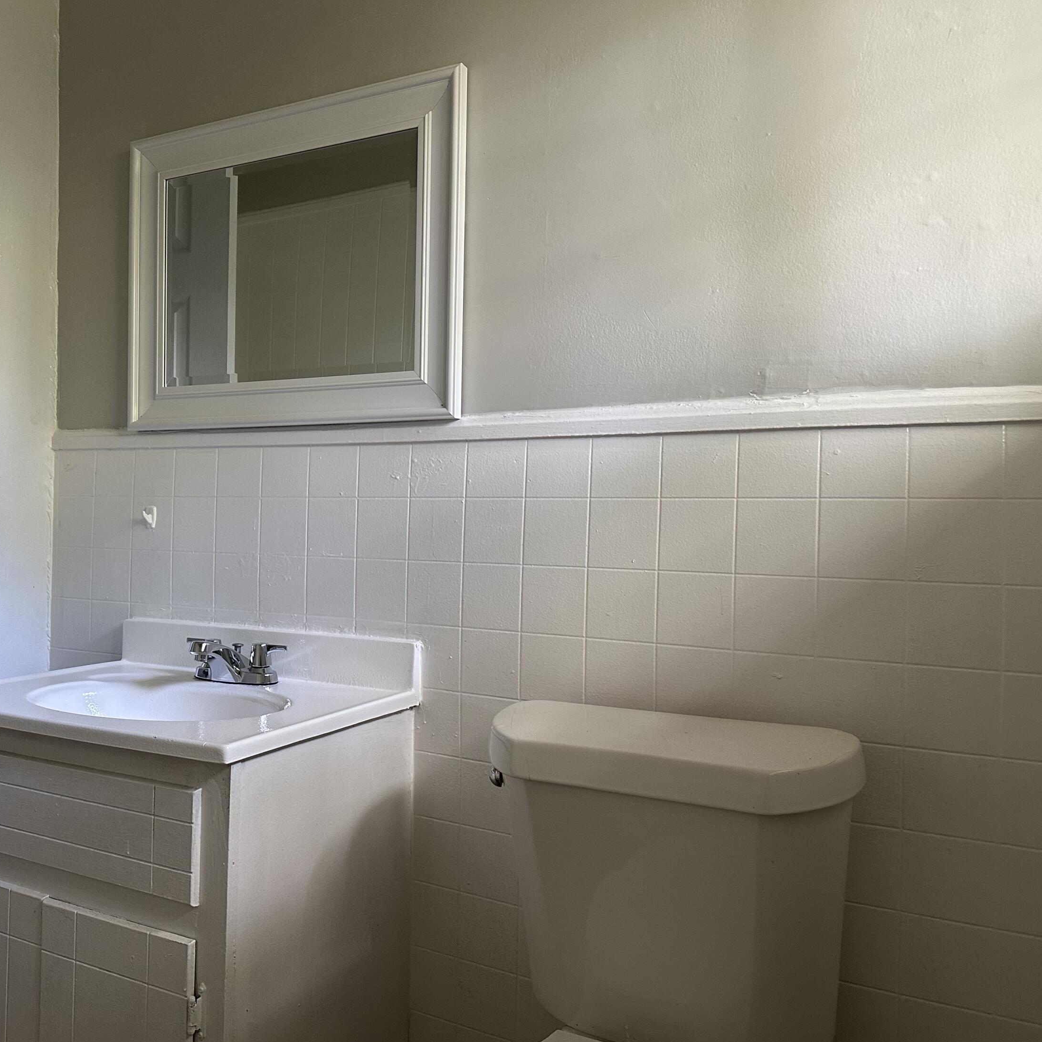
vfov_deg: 55.6
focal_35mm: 29
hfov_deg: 54.9
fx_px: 988
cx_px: 379
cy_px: 527
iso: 250
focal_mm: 6.86
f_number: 1.78
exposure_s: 1/60
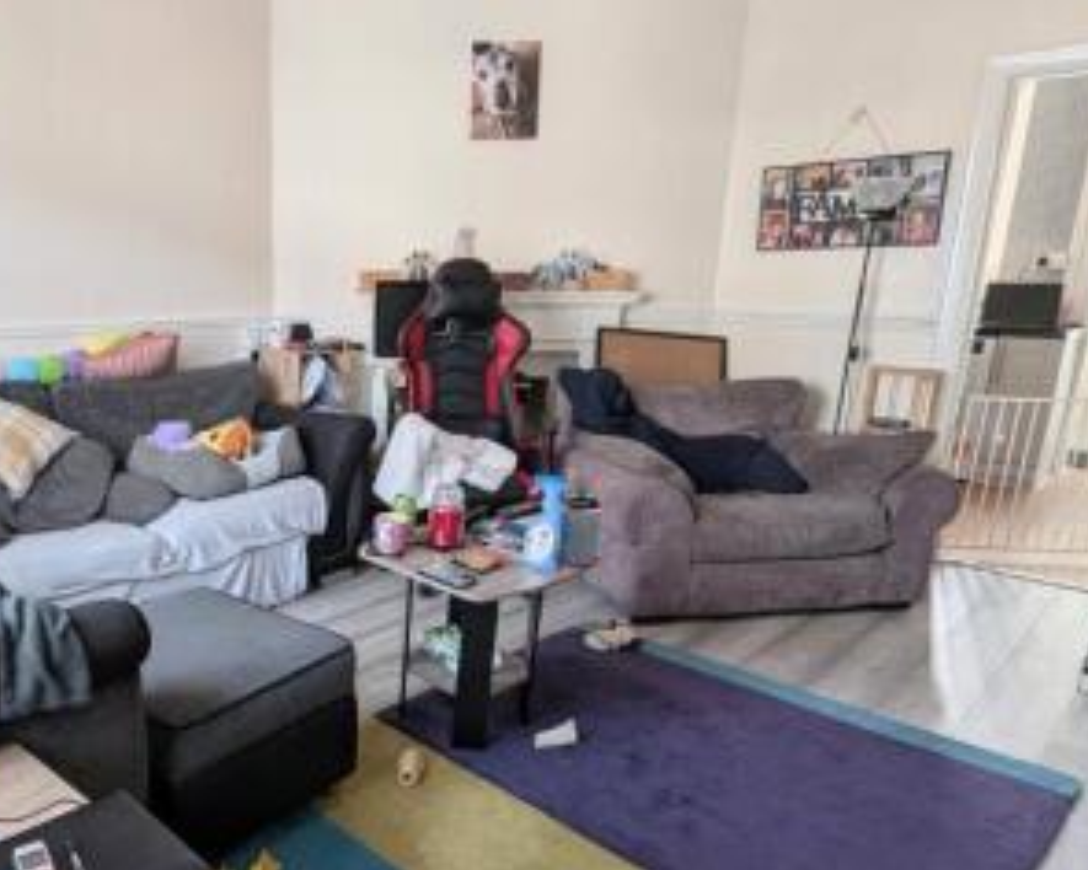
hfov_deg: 65.2
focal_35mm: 25
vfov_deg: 56.5
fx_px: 805
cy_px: 503
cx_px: 313
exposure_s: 1/23.8
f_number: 2.2
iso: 52
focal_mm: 1.95
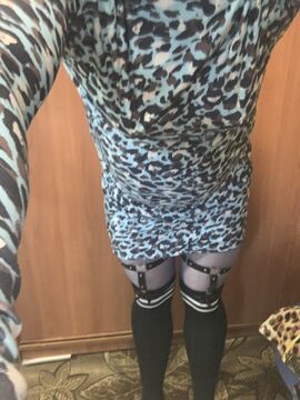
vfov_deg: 56.8
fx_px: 370
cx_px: 150
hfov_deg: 44.2
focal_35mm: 32
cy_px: 200
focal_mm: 2.87
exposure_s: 1/27
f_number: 2.2
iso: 640
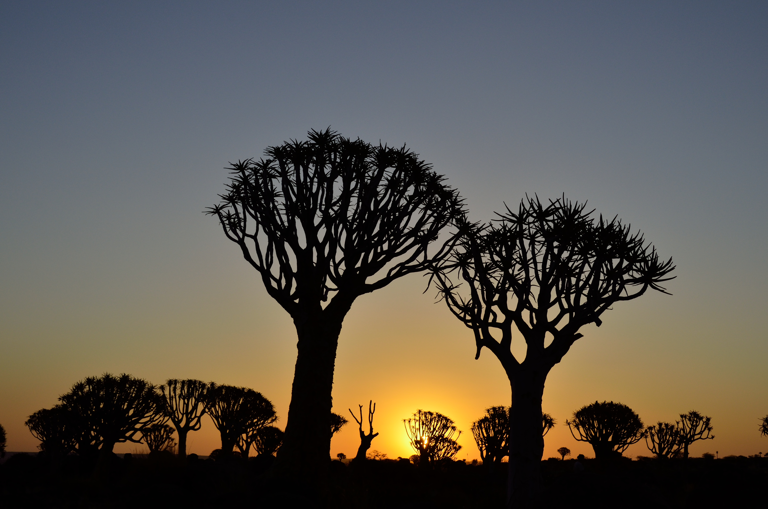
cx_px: 384
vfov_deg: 26.4
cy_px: 254
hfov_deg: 39.0
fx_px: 1086
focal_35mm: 51
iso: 200
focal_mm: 34
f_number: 11
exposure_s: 1/500
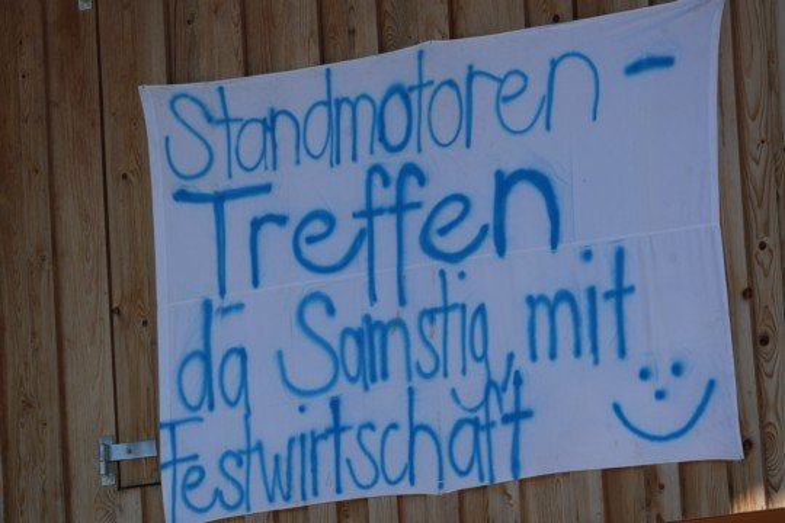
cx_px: 392
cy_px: 262
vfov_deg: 5.7
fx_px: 5255
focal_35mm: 241
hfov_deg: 8.5
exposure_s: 1/320
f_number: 6.3
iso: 100
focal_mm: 241
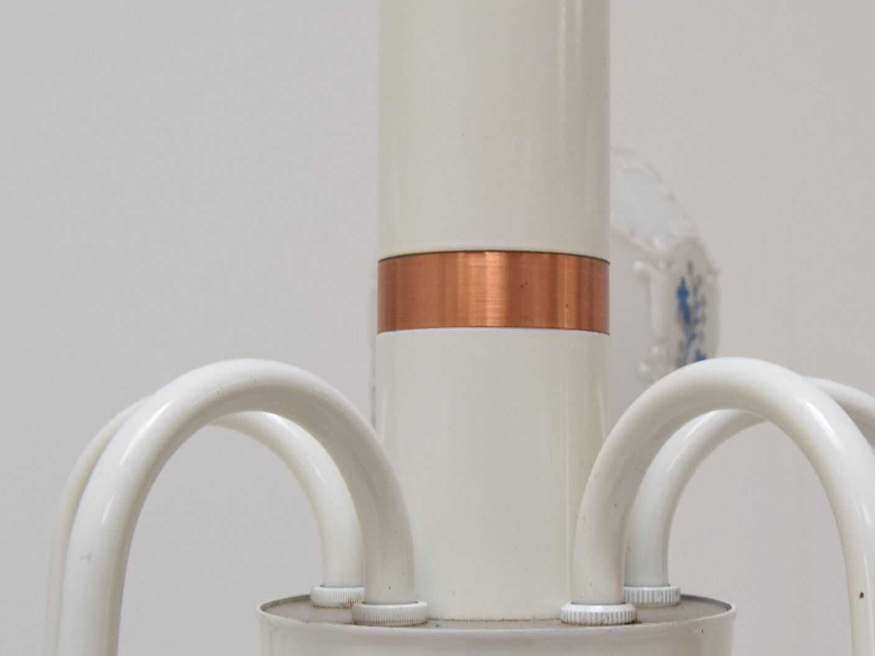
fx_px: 1694
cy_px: 446
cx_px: 486
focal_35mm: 67
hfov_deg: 28.9
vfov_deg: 21.8
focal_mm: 22
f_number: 8
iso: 1600
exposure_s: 1/160
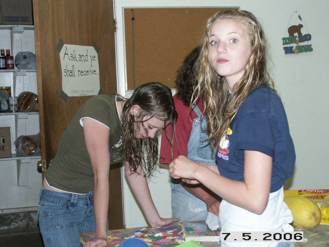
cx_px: 164
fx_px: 665
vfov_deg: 21.0
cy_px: 124
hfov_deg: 27.8
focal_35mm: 70
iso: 100
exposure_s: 1/60
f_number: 3.5
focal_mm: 17.31
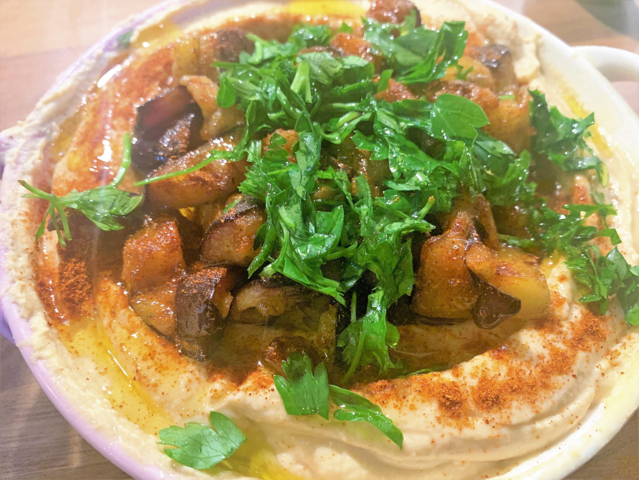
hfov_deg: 67.3
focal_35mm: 26
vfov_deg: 53.1
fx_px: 480
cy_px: 240
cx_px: 320
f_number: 1.8
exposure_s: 1/50
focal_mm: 4.25
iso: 320
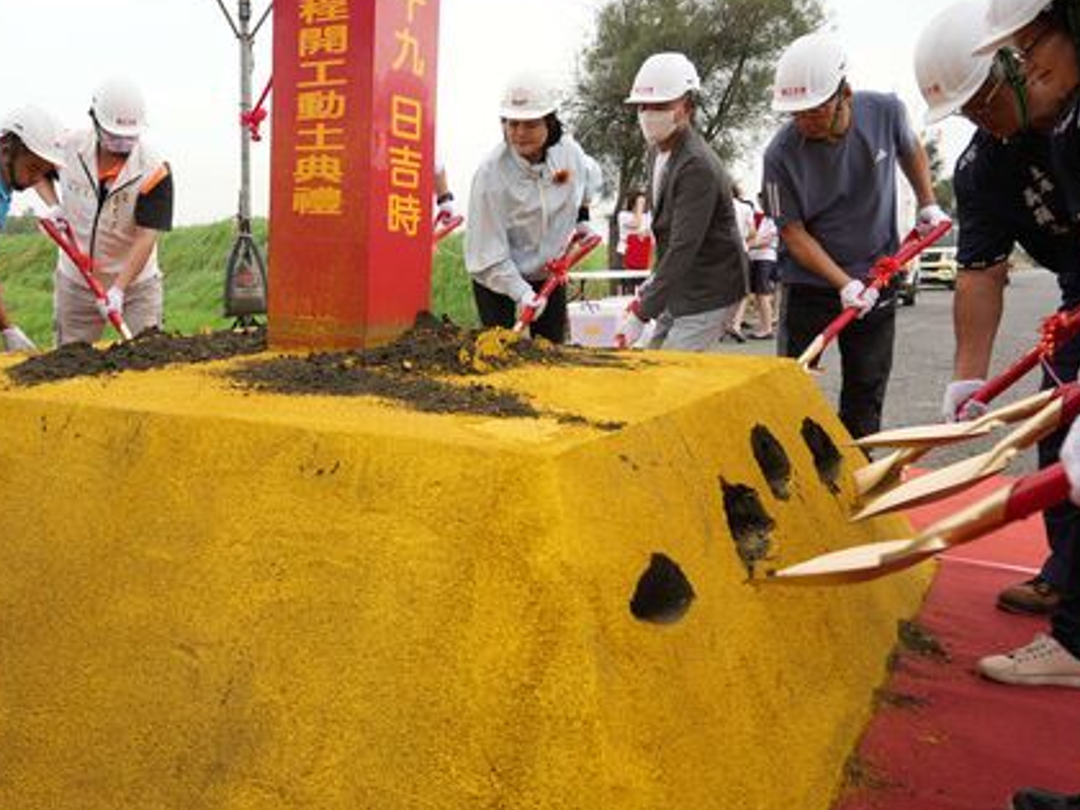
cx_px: 406
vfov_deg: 42.9
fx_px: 1030
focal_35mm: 33
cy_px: 396
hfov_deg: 54.7
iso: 100
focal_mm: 24
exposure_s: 1/320
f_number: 4
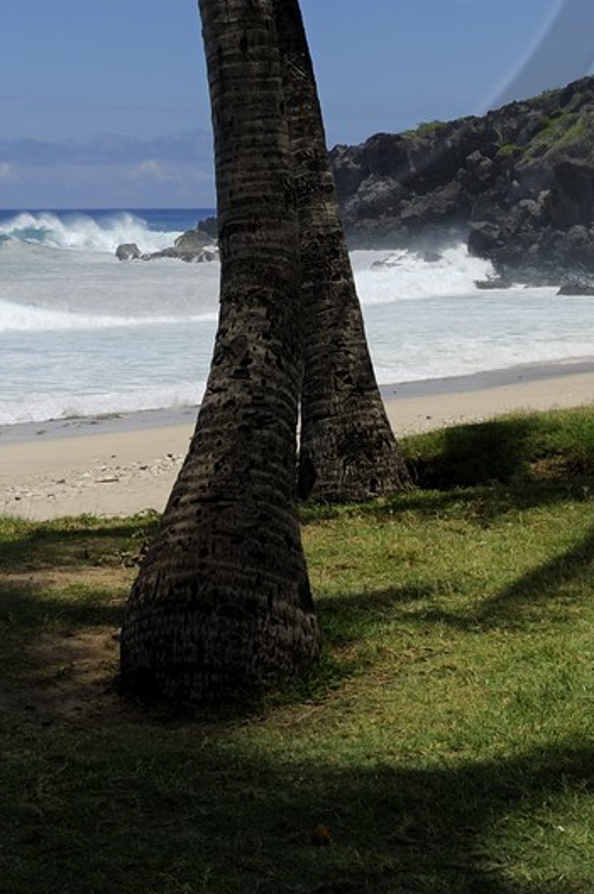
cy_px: -212
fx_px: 2331
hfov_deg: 14.5
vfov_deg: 20.2
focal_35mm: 94
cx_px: 139
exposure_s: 1/320
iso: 200
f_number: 13
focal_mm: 31
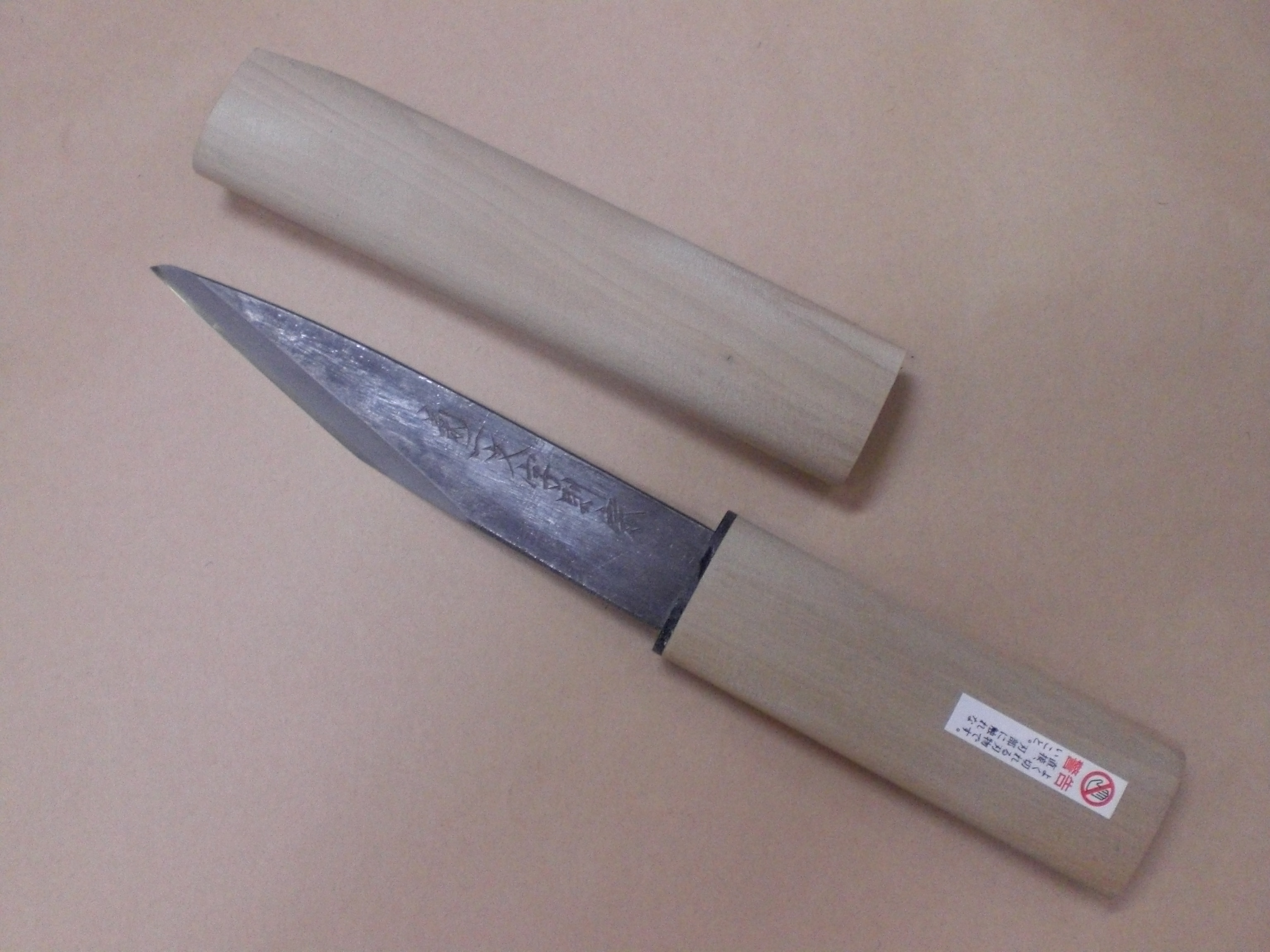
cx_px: 635
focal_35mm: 38
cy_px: 476
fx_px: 1394
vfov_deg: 37.7
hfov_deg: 49.0
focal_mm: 6.3
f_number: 3.1
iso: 400
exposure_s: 1/40
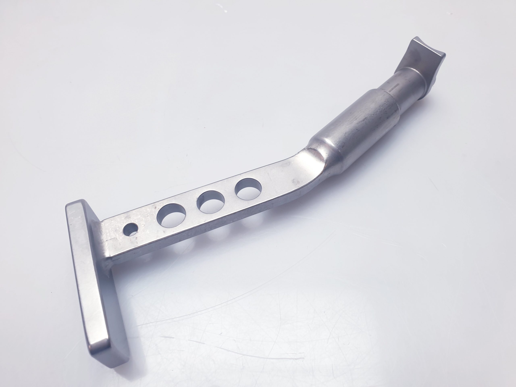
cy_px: 194
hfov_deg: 67.3
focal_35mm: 26
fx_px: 388
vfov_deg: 53.1
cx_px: 258
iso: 50
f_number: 2.4
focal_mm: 4.3
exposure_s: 1/50
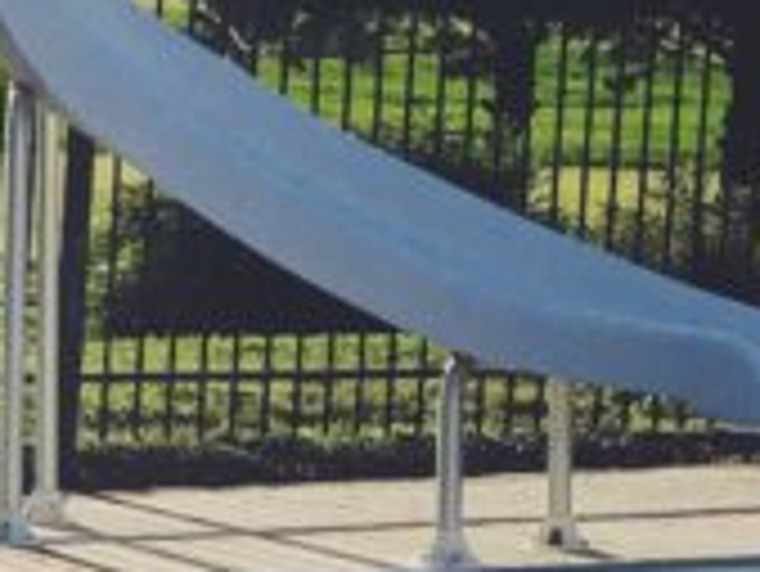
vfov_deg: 8.4
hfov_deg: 9.7
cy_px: 563
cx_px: -1174
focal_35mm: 176
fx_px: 3867
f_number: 2.2
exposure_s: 1/1522
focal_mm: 4.15
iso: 32
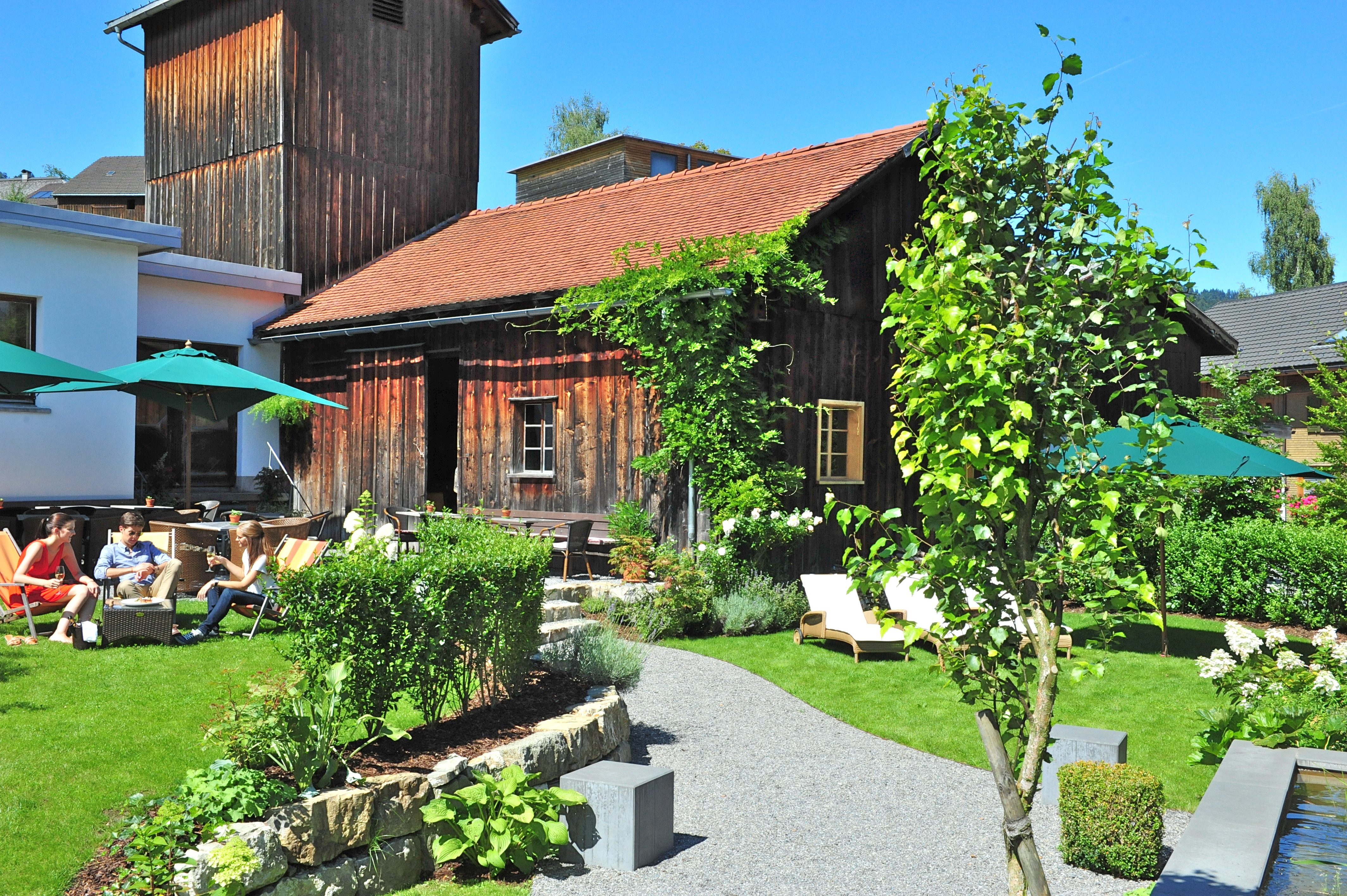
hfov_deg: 53.2
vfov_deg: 36.8
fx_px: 1346
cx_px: 674
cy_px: 448
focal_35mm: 36
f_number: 16
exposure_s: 1/1000
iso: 2000
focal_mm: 36
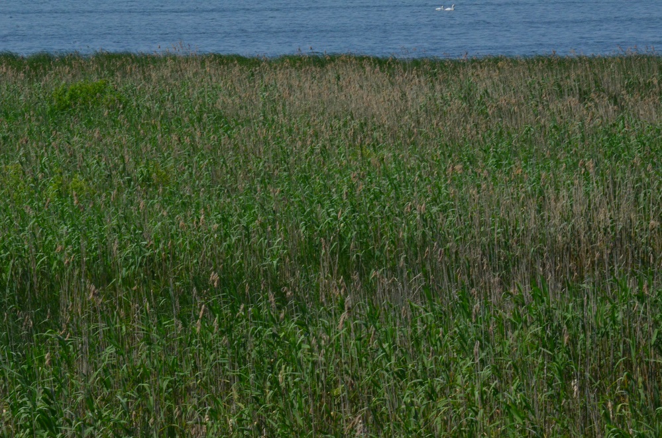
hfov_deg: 7.6
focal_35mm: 270
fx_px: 4953
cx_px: 331
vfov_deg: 5.1
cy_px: 219
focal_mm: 180
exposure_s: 1/320
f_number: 36
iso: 900
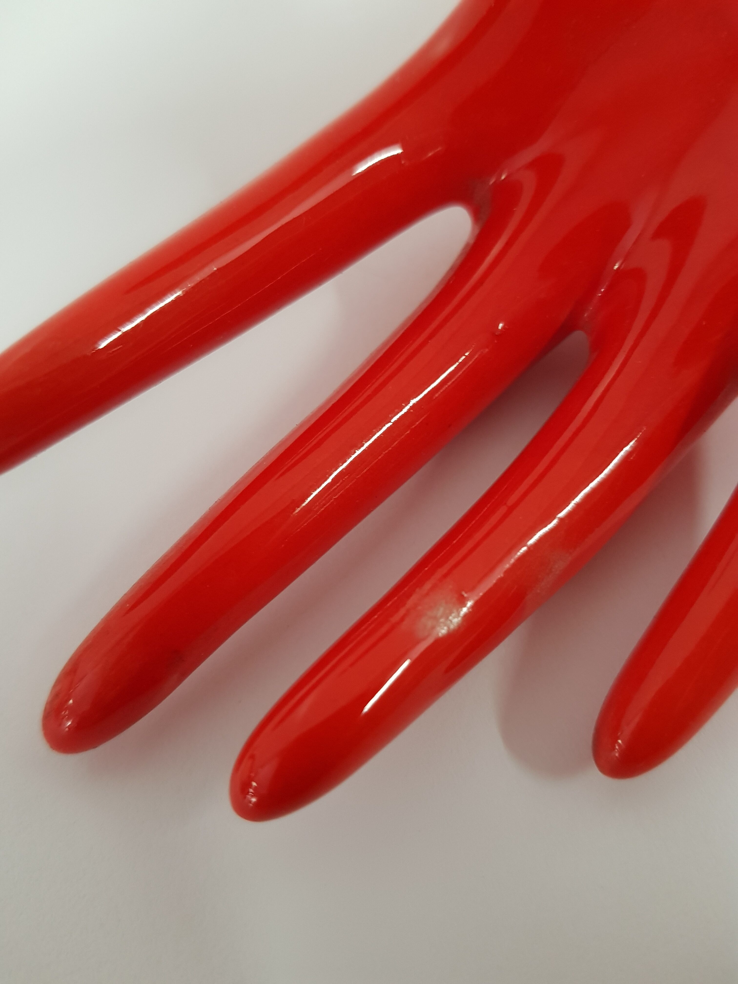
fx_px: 739
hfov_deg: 53.1
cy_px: 492
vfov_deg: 67.3
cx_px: 369
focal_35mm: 26
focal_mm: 4.2
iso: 200
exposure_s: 1/25
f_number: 1.7
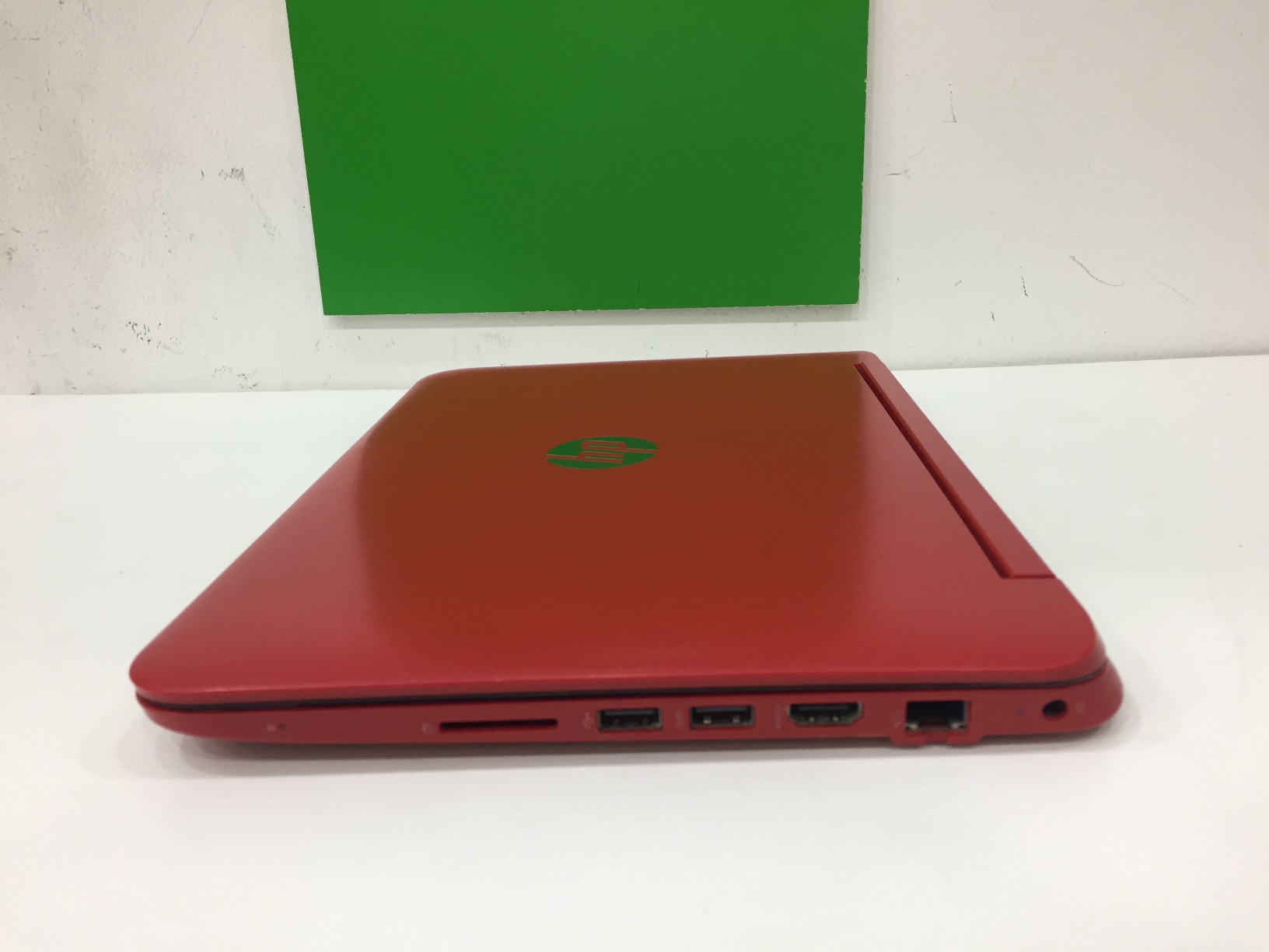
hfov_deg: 61.7
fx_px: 1063
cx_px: 634
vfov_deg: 48.2
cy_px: 476
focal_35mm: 29
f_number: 2.2
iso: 80
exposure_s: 1/33
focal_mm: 4.15
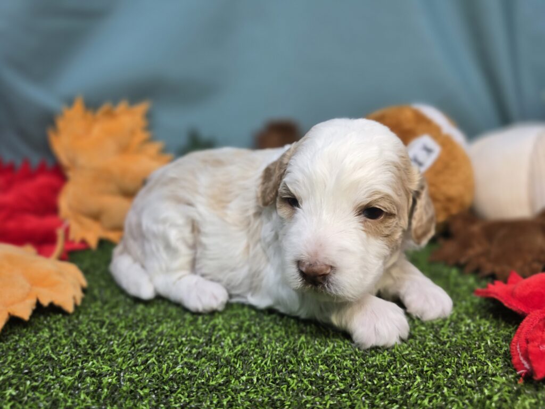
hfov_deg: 73.9
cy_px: 204
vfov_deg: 58.9
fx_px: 362
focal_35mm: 23
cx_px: 272
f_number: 1.7
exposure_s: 1/51.7
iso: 25
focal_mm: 6.3
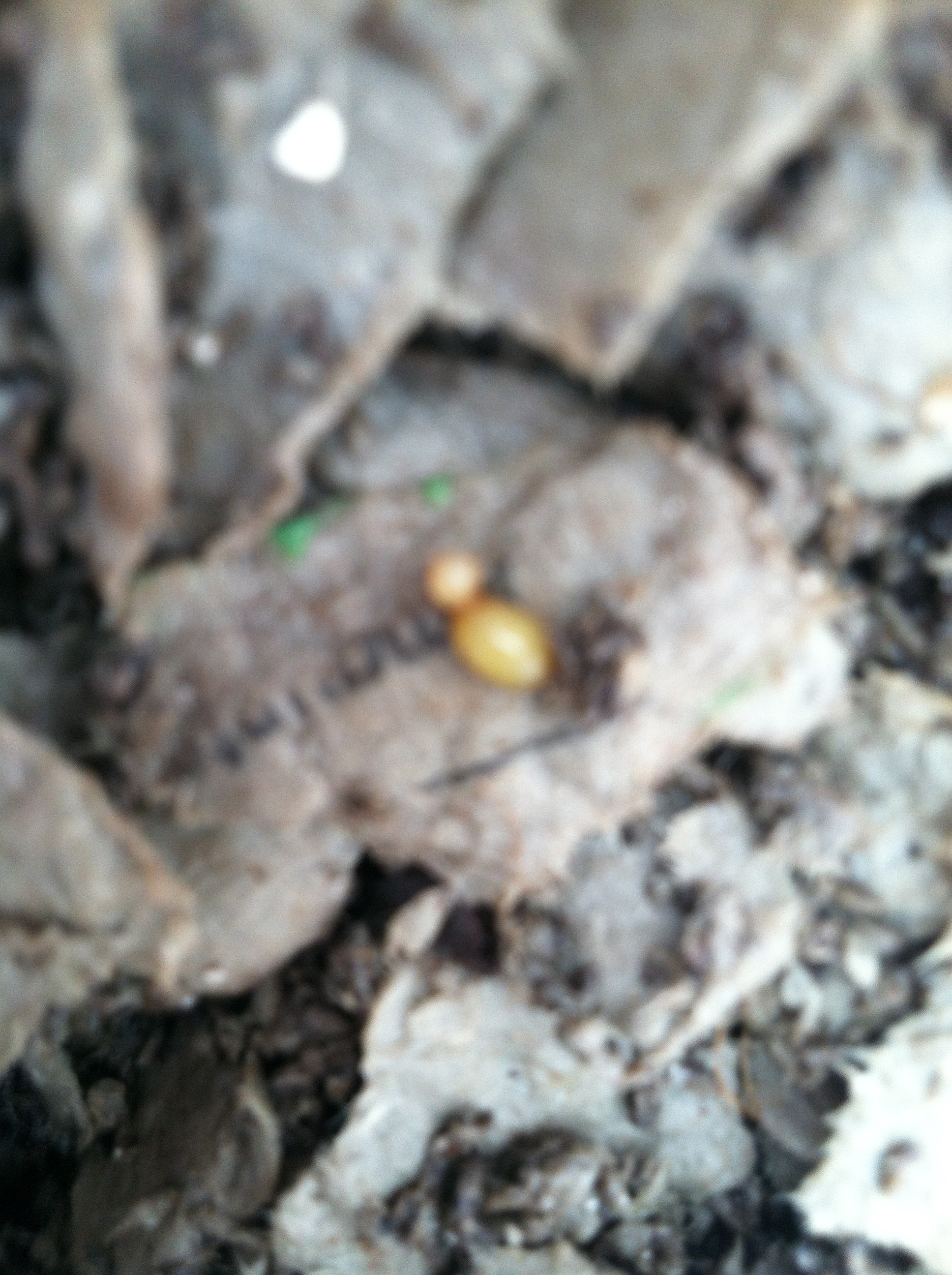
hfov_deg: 40.6
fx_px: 1287
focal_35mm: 35
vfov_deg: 52.7
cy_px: 638
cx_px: 476
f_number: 2.8
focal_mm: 3.85
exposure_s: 1/17
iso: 125
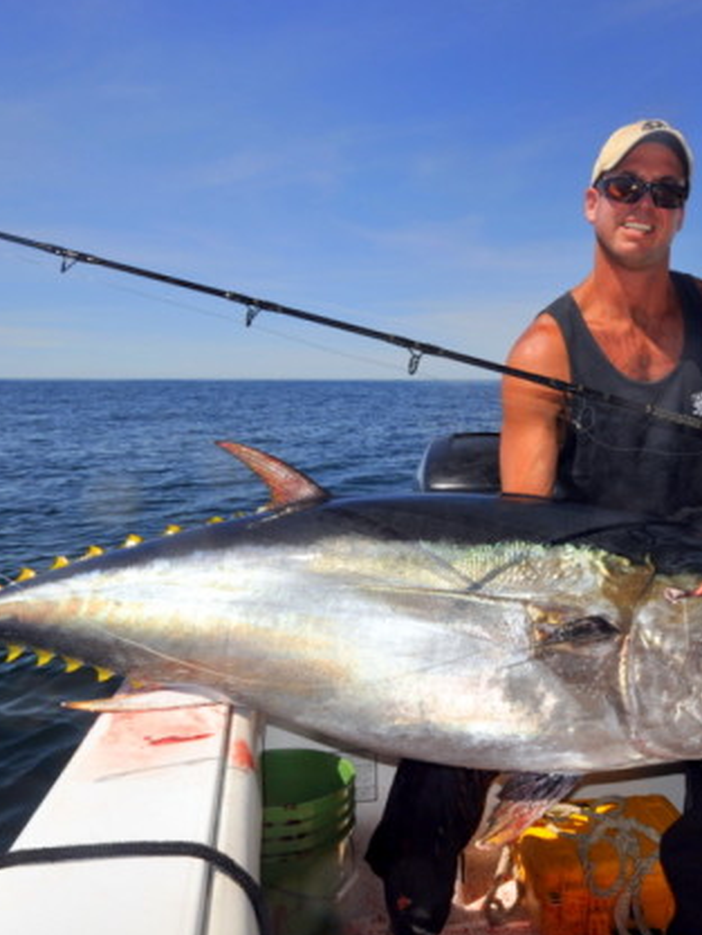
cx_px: 431
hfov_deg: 48.3
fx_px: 777
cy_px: 472
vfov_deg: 62.1
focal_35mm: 29
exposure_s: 1/200
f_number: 10
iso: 200
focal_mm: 13
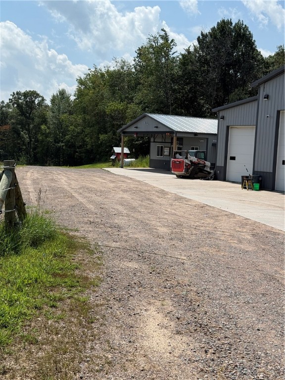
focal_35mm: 48
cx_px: 142
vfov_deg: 39.7
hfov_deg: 30.3
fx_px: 527
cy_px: 190
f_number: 1.78
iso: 64
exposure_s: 1/7143
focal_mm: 6.76
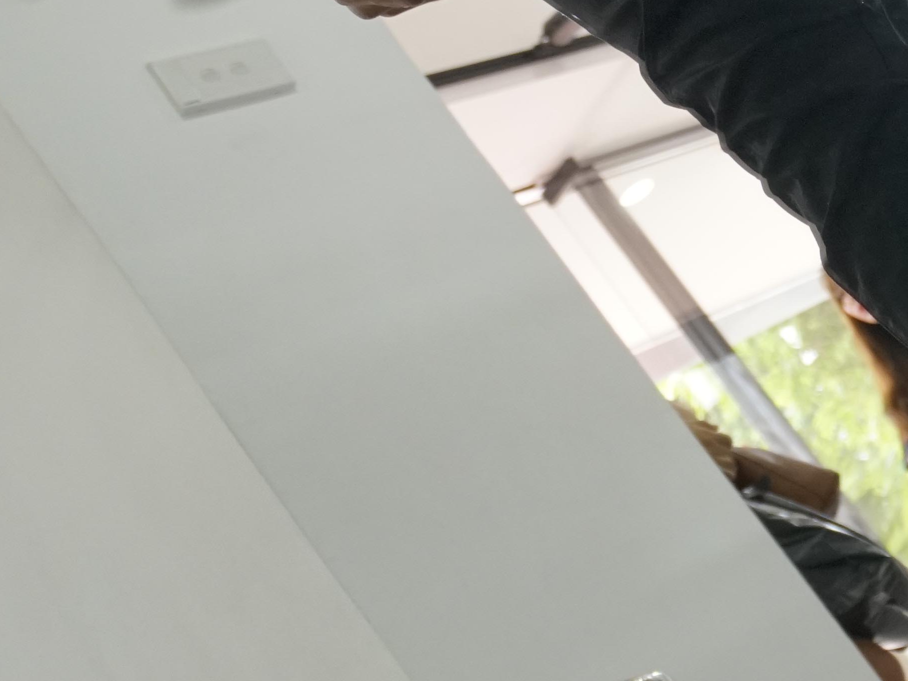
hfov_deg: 18.1
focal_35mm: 80
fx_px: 2098
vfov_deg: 17.3
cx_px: 1738
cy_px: -198
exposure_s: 1/160
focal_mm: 19
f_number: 4
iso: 1600
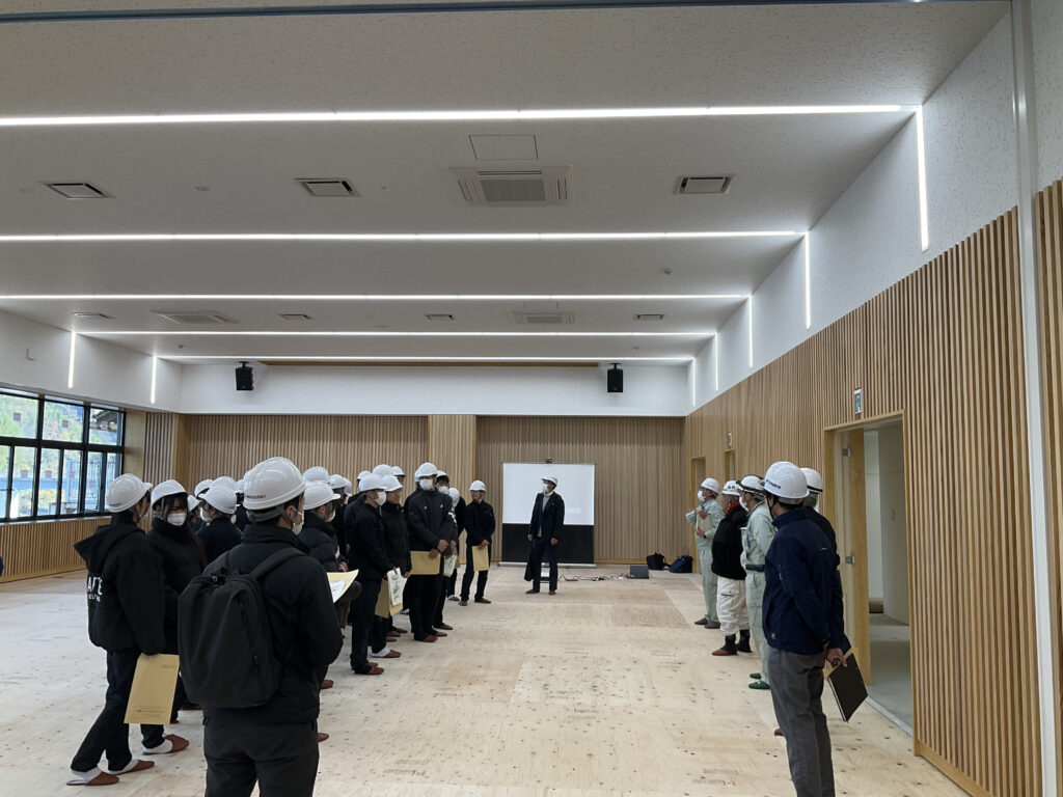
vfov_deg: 48.2
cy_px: 398
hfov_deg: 61.7
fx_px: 891
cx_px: 532
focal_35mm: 29
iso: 25
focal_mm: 3
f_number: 1.8
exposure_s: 1/120
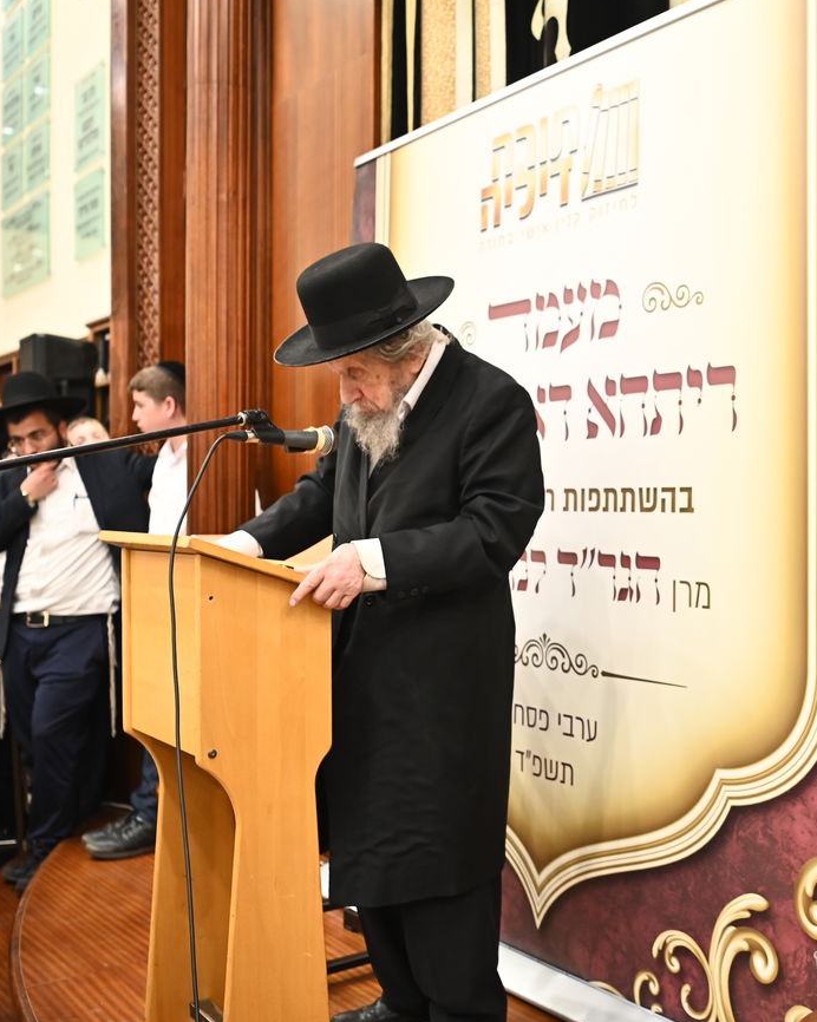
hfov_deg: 33.1
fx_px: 1331
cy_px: 498
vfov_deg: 42.0
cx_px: 660
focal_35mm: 44
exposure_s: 1/125
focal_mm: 29
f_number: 2.8
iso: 1600
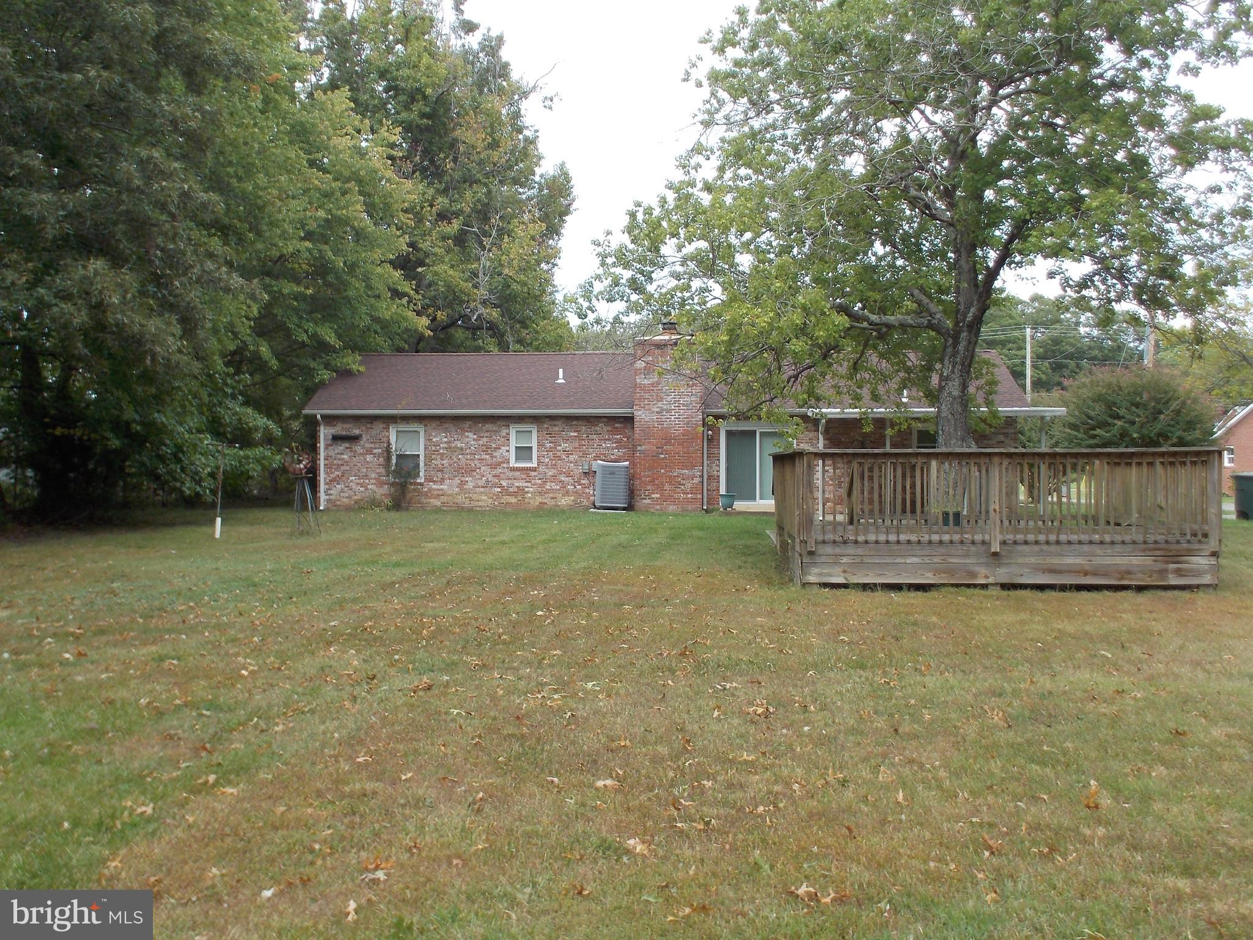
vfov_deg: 38.7
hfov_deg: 50.1
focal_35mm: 37
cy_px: 470
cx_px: 626
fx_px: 1339
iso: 80
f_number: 3.7
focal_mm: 5.2
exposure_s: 1/125
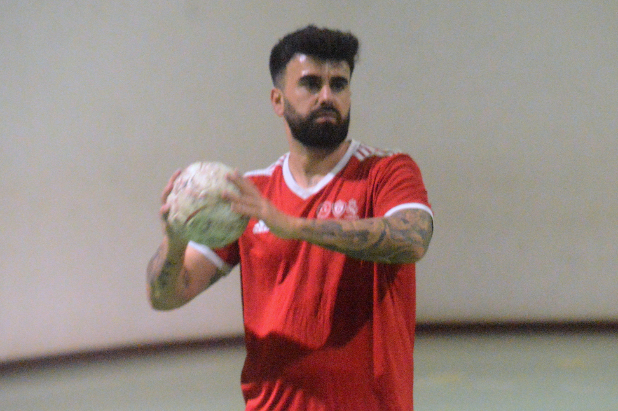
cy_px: 206
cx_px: 309
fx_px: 4760
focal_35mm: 278
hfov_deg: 7.4
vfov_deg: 4.9
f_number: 8
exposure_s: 1/125
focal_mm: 185
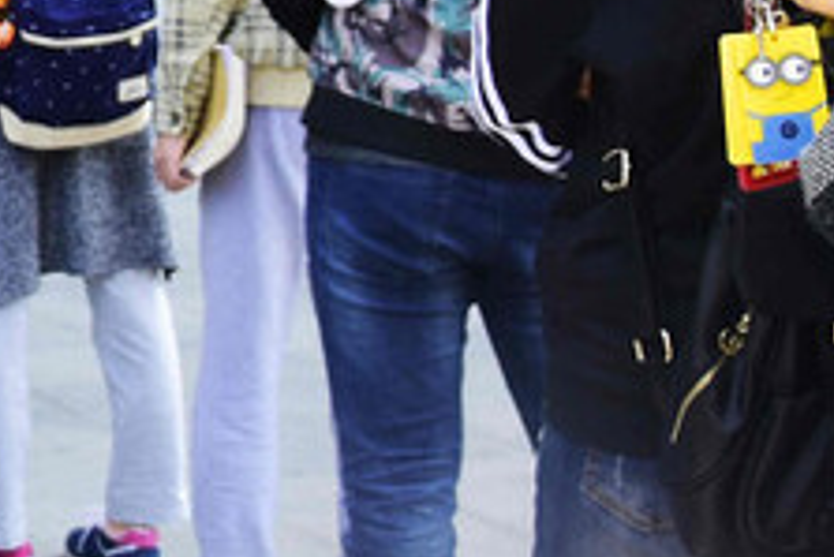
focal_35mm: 145
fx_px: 3361
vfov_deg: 9.2
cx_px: -625
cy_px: -271
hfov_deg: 12.9
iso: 100
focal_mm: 18
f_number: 3.5
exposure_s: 1/160
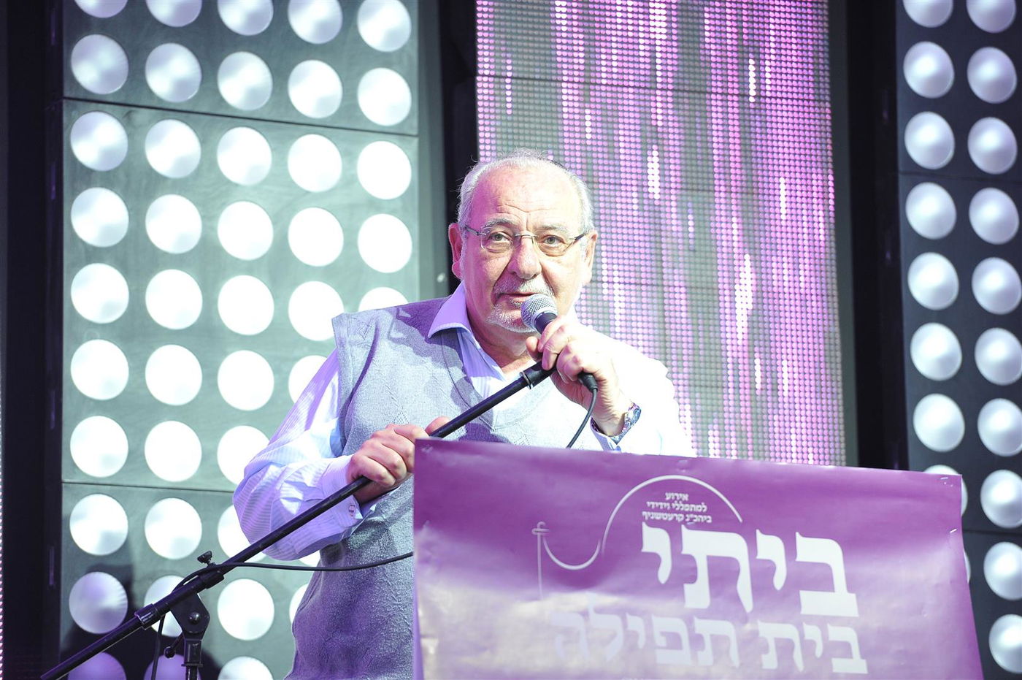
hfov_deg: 10.3
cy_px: 340
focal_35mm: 200
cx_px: 511
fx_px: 5673
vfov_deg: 6.9
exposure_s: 1/100
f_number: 3.5
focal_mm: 200
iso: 1600
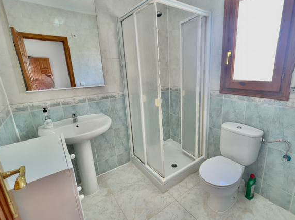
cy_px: 107
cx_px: 166
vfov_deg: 78.0
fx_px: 136
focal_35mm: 16
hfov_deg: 94.1
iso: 125
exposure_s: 1/100
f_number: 2.4
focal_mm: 1.54
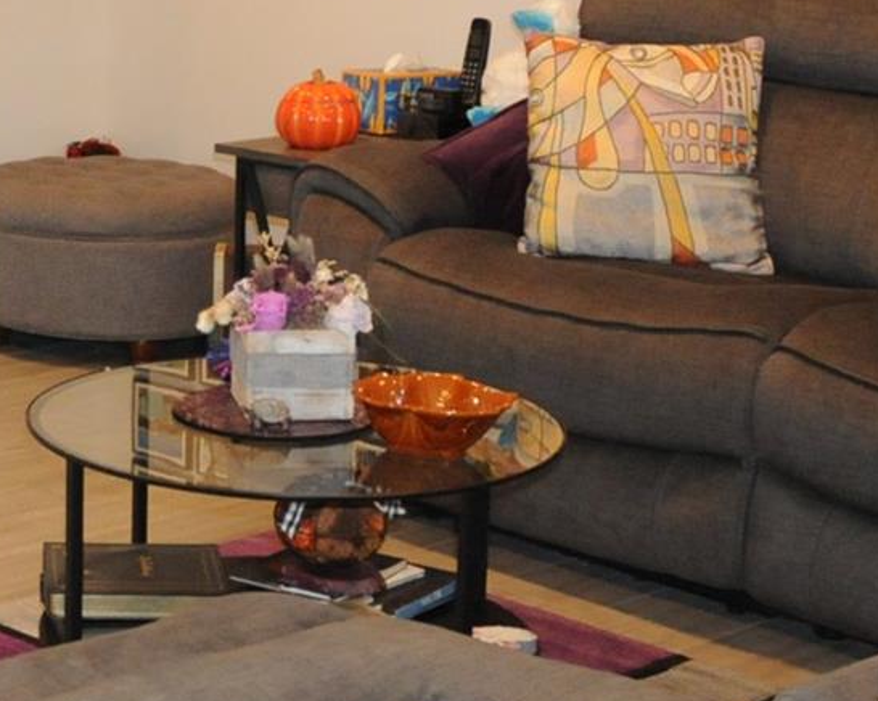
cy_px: 39
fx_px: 2467
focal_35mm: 95
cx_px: -400
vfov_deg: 15.9
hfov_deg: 18.2
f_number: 5.6
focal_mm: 18
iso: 2000
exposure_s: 1/60
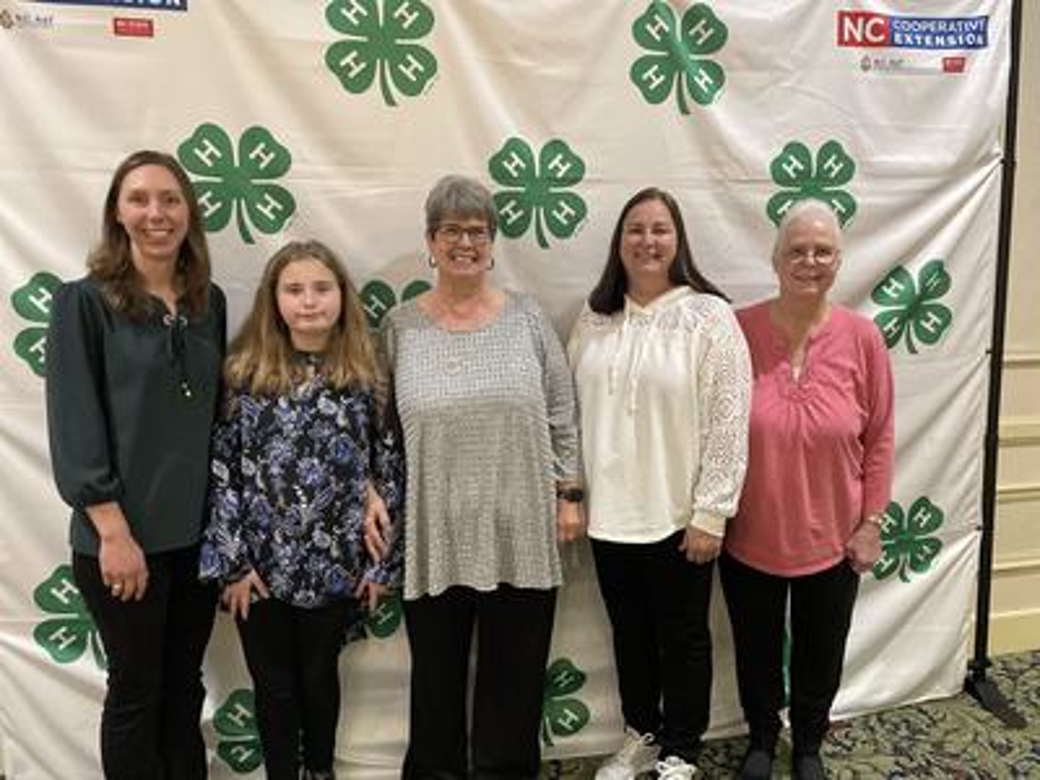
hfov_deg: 67.3
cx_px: 520
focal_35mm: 26
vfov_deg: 53.1
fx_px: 781
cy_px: 390
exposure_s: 1/30
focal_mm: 4.2
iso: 640
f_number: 1.6
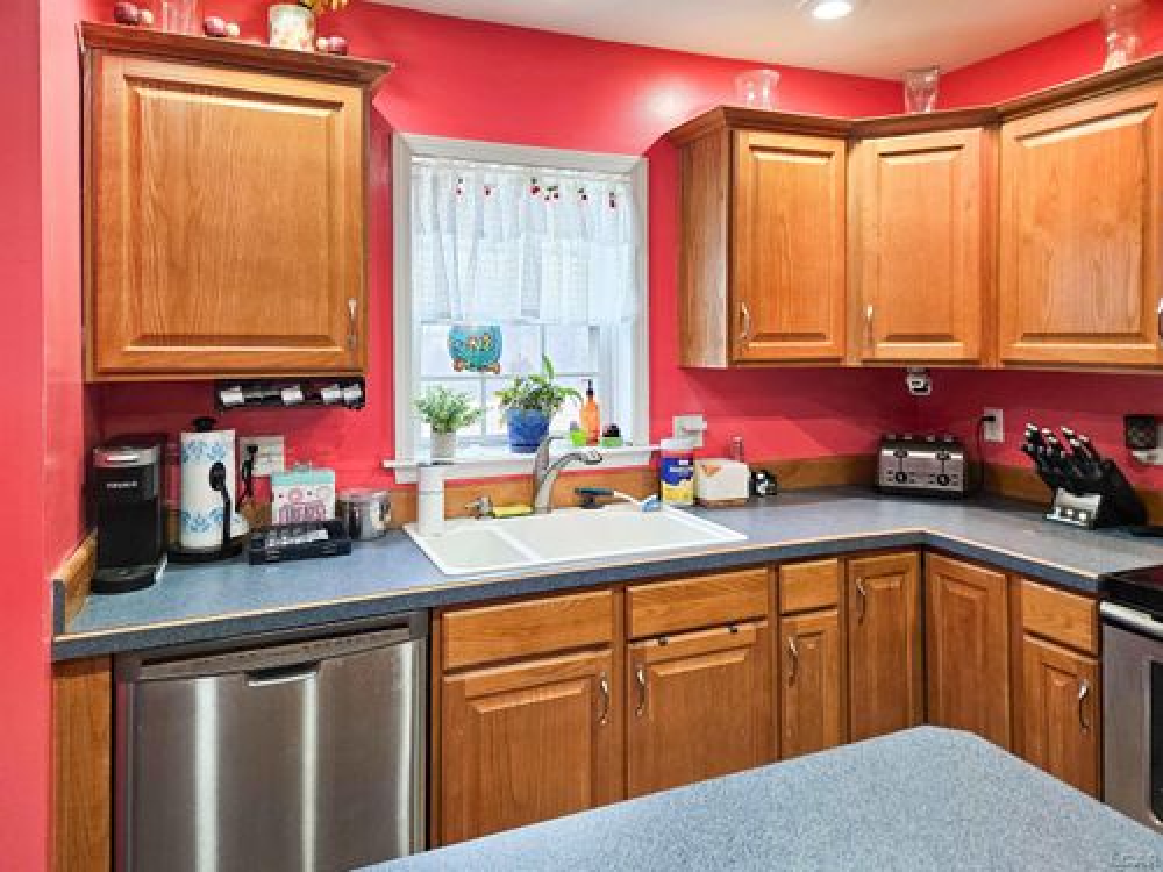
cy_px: 436
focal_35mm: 23
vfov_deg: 58.9
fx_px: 773
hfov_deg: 73.9
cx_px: 582
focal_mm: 5.4
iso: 320
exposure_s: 1/120
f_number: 1.8
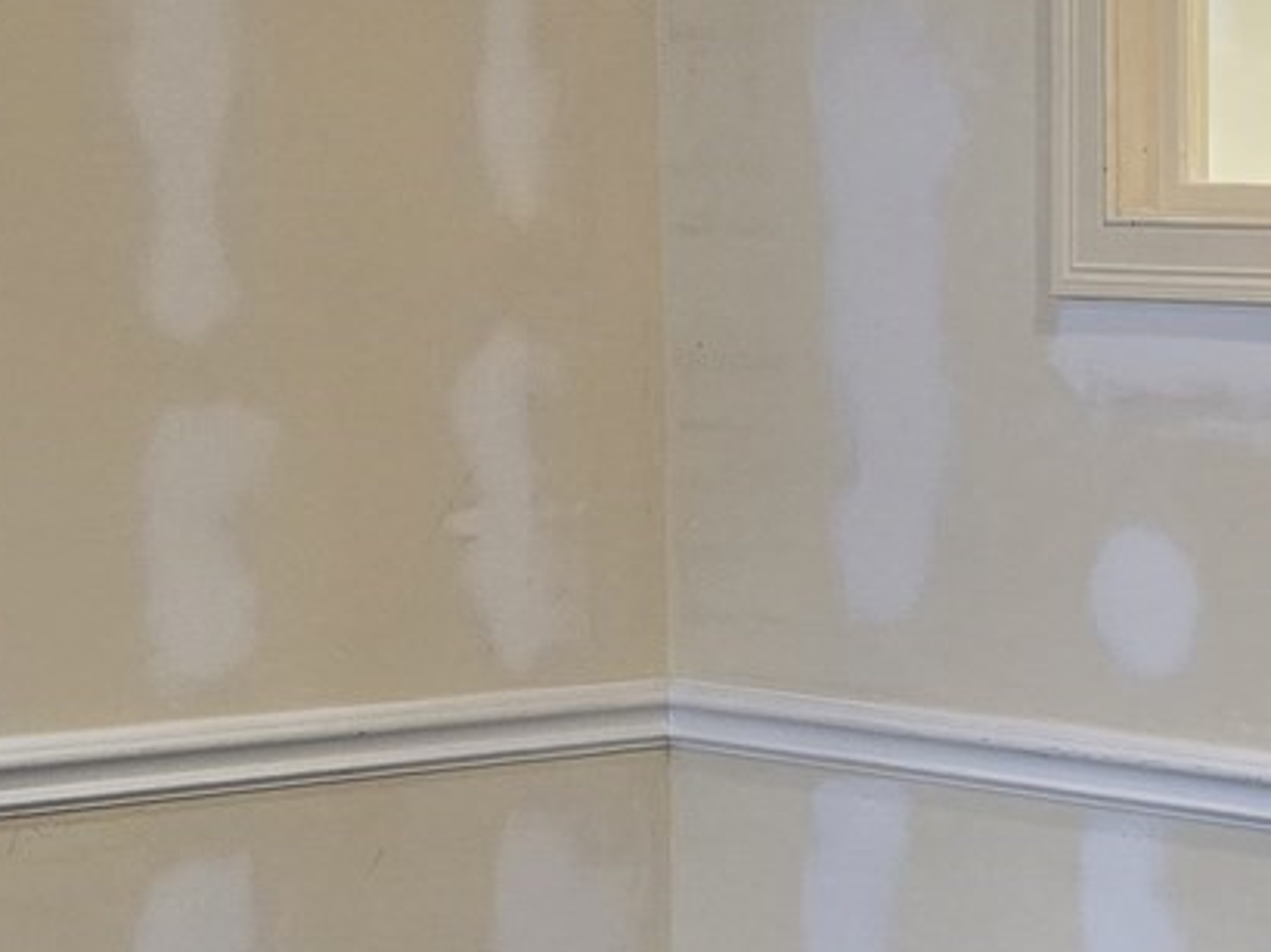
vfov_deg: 12.8
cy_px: 639
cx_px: 1742
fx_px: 4220
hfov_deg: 16.1
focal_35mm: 115
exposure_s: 1/120
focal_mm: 6.3
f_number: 1.7
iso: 200
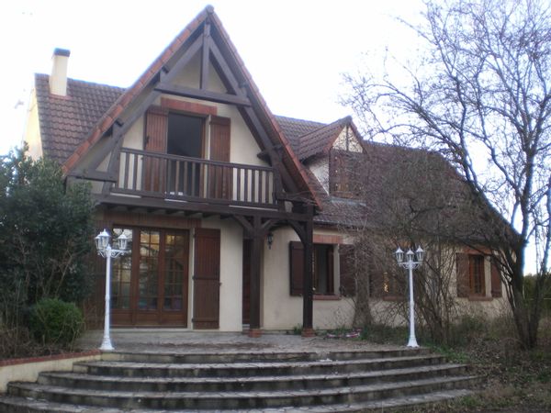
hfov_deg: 49.0
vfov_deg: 37.7
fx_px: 605
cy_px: 206
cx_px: 276
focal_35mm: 38
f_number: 3.1
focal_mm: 6.3
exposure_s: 1/30
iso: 64
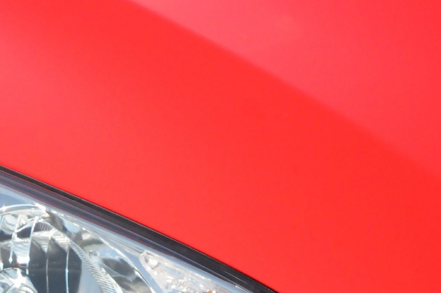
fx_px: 7051
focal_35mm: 576
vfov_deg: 2.4
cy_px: 274
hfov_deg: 3.6
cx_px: 15
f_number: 5.6
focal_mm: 165
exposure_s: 1/8000
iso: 2000
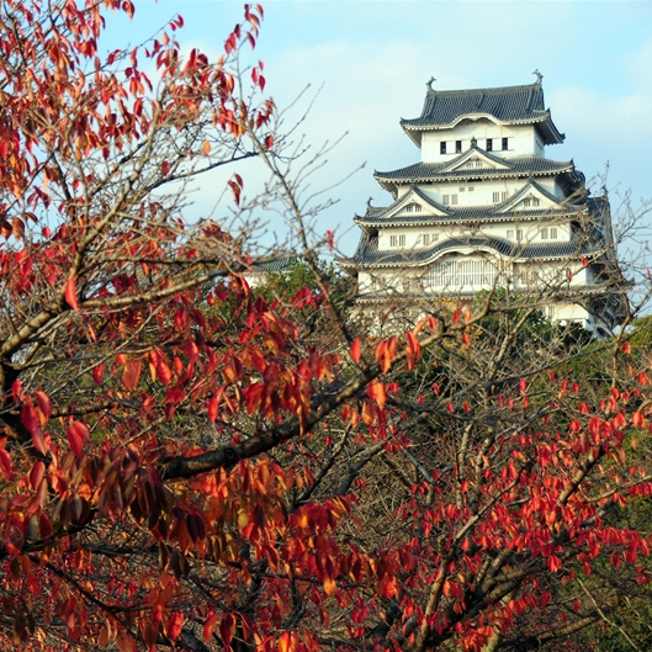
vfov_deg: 3.4
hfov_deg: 3.4
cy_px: 326
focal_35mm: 520
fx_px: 11081
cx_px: 235
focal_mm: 270
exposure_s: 1/640
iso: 400
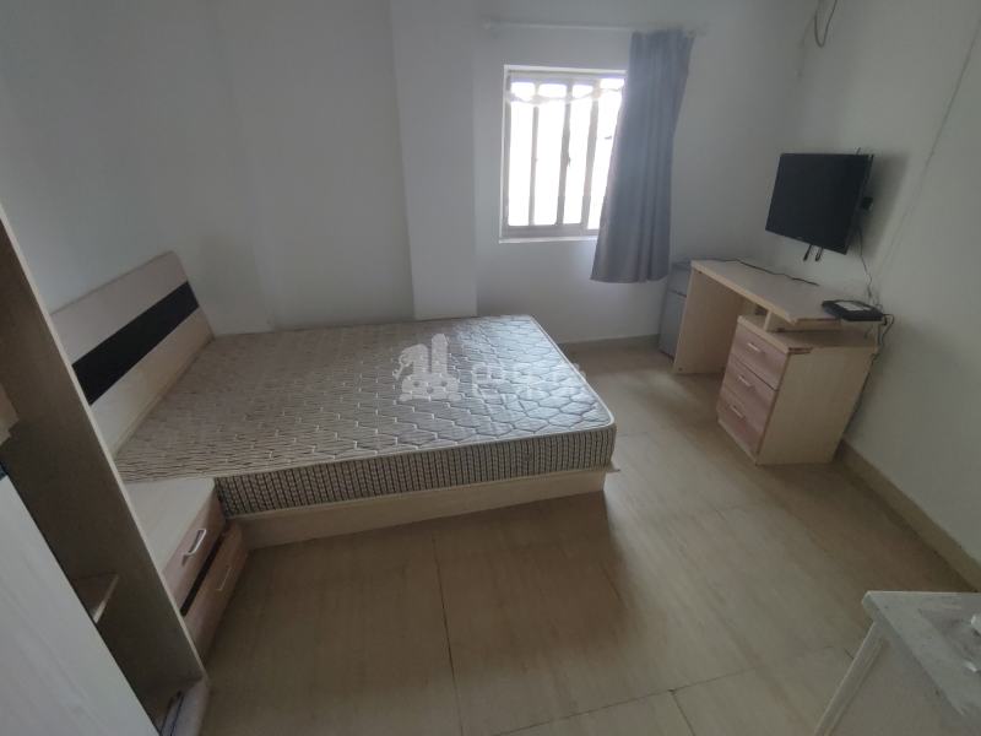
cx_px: 490
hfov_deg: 94.5
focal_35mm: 16
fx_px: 453
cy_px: 368
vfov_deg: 78.1
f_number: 2.2
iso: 100
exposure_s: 1/33.3
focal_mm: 1.68
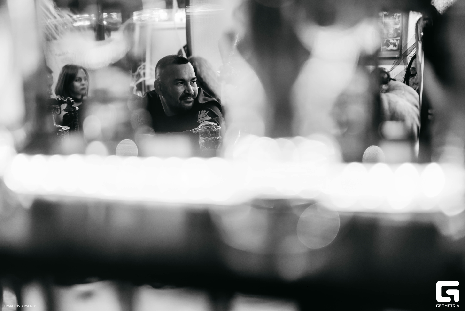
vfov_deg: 27.0
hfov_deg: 39.6
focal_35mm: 50
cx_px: 232
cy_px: 156
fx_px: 646
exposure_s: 1/160
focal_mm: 50
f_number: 2
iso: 5000
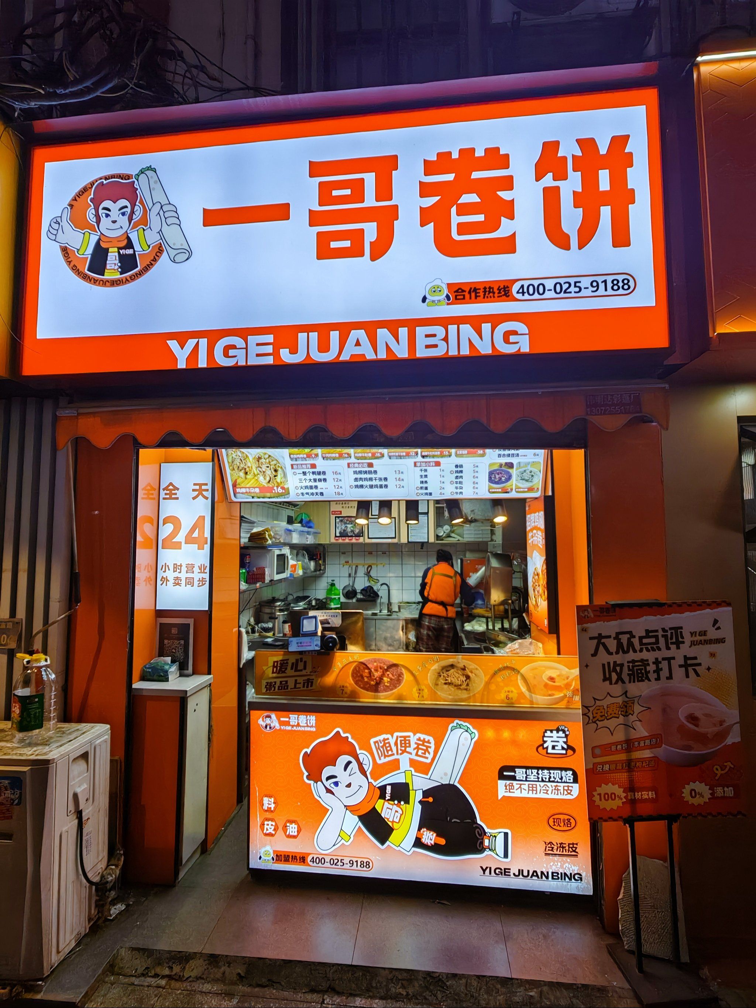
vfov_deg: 91.0
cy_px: 504
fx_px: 495
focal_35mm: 17
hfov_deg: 74.7
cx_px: 378
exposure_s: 1/100
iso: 50
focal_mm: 1.82
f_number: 2
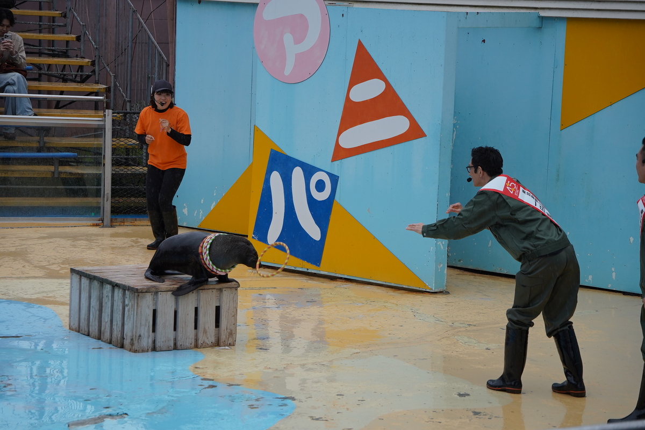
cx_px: 322
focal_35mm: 117
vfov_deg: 11.7
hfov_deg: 17.5
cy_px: 215
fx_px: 2096
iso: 250
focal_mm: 78
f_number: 5
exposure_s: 1/400
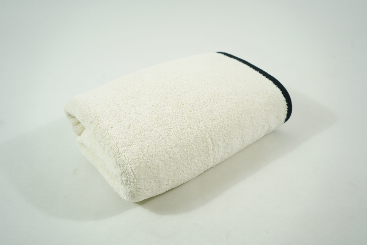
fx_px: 316
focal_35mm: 31
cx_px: 184
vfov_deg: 42.3
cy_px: 122
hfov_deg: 60.3
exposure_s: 1/100
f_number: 5.6
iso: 1600
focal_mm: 31
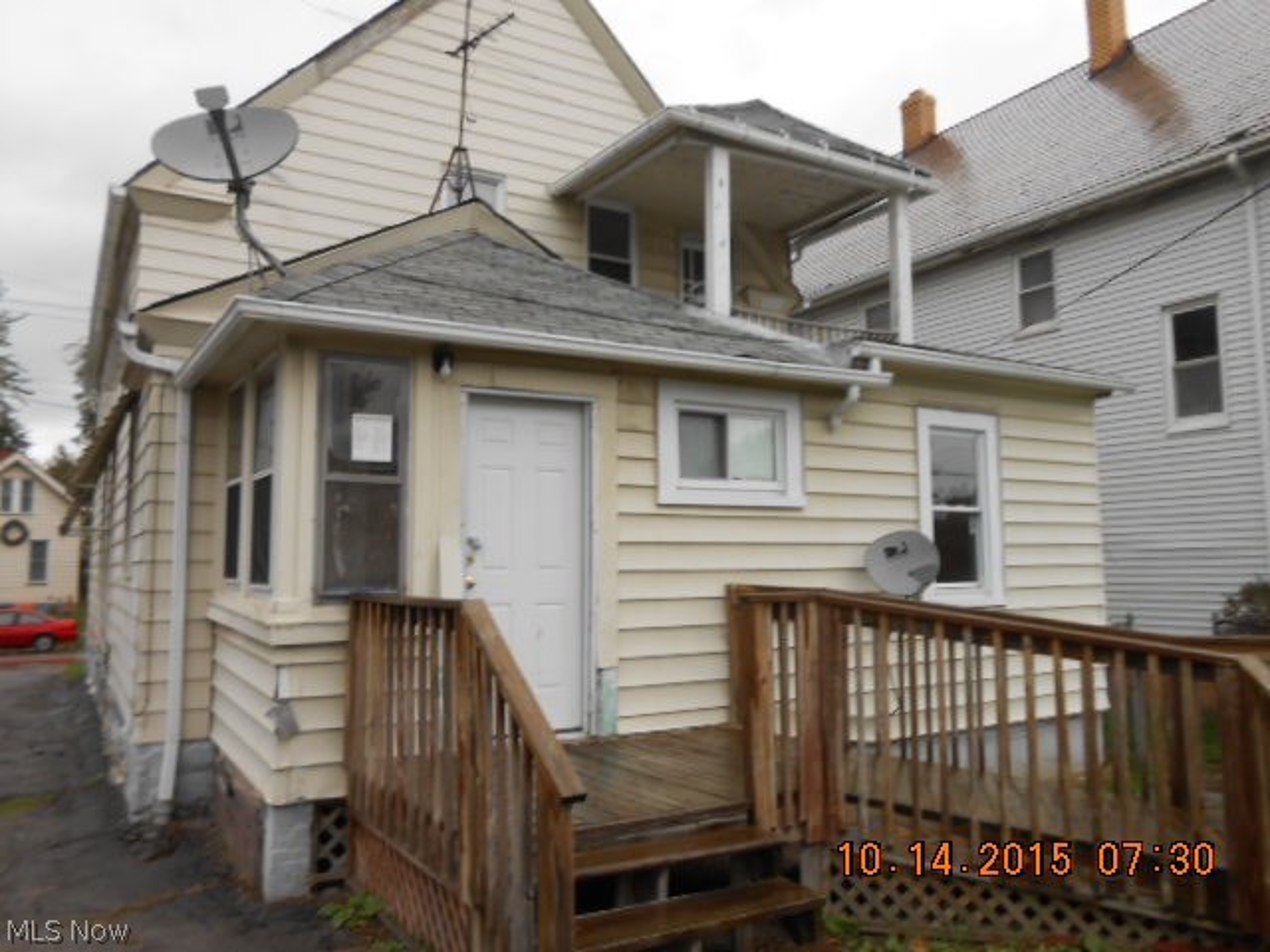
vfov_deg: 53.1
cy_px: 476
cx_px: 635
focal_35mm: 26
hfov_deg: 67.3
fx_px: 954
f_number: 3.5
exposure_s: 1/80
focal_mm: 4.6
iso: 80
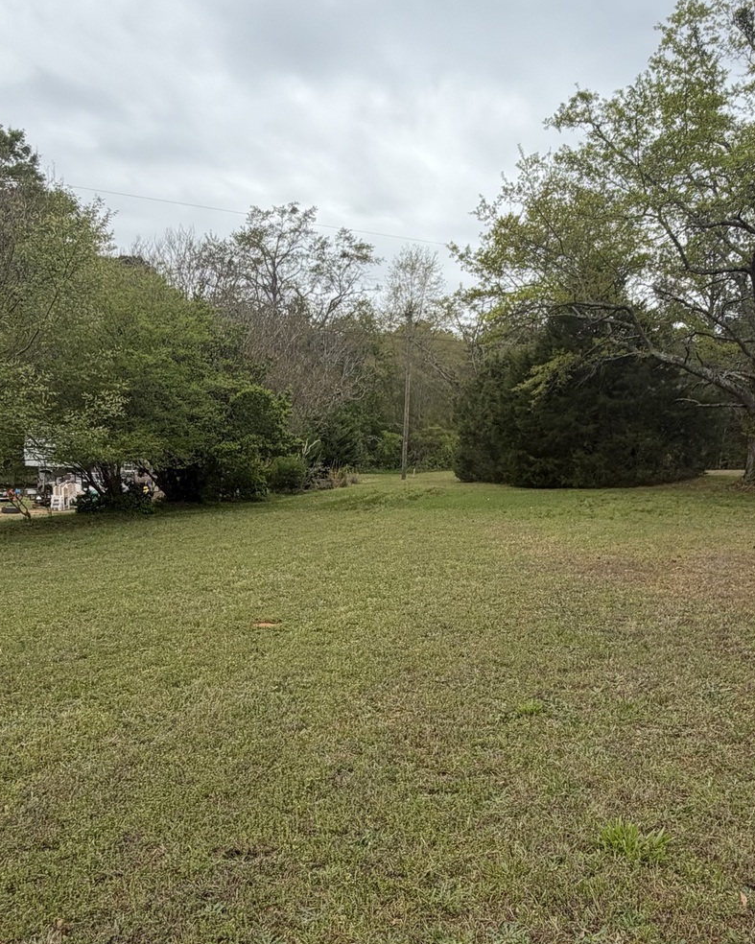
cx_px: 460
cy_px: 534
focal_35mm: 32
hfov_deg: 45.5
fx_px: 894
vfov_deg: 55.5
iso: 25
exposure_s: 1/770
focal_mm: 2.22
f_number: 2.2
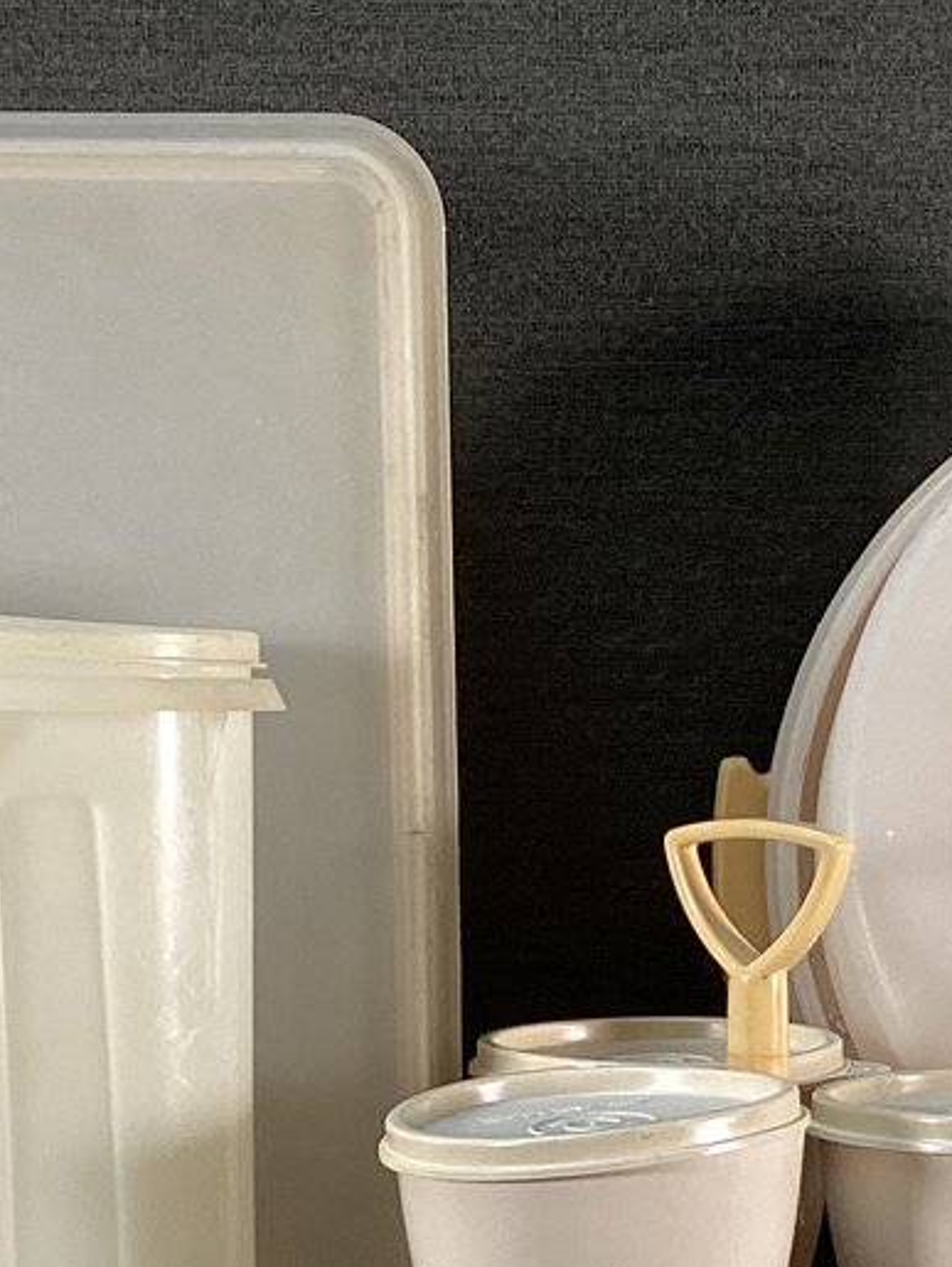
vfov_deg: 20.7
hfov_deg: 16.2
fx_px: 3333
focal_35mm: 91
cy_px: 1337
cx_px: 739
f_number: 2.4
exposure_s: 1/60
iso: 50
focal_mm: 3.3
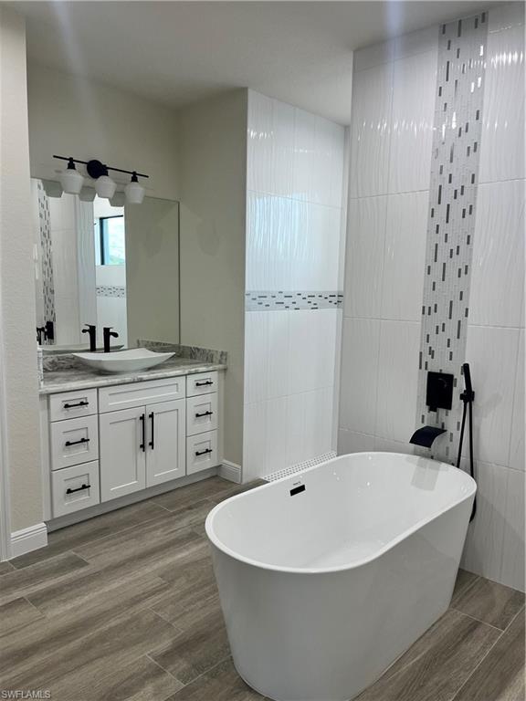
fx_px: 527
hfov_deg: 53.1
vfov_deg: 67.3
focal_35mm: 26
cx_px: 263
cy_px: 350
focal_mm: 5.1
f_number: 1.6
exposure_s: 1/120
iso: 64
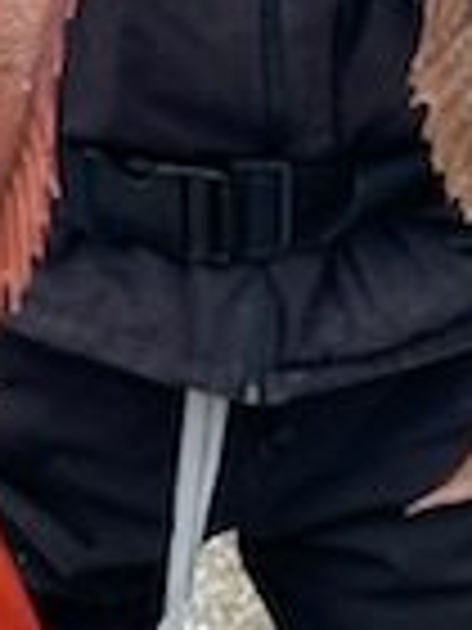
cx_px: 193
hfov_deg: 12.4
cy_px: -198
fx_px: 2163
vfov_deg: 15.7
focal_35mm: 119
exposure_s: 1/2463
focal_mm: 4.25
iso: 32
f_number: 1.8
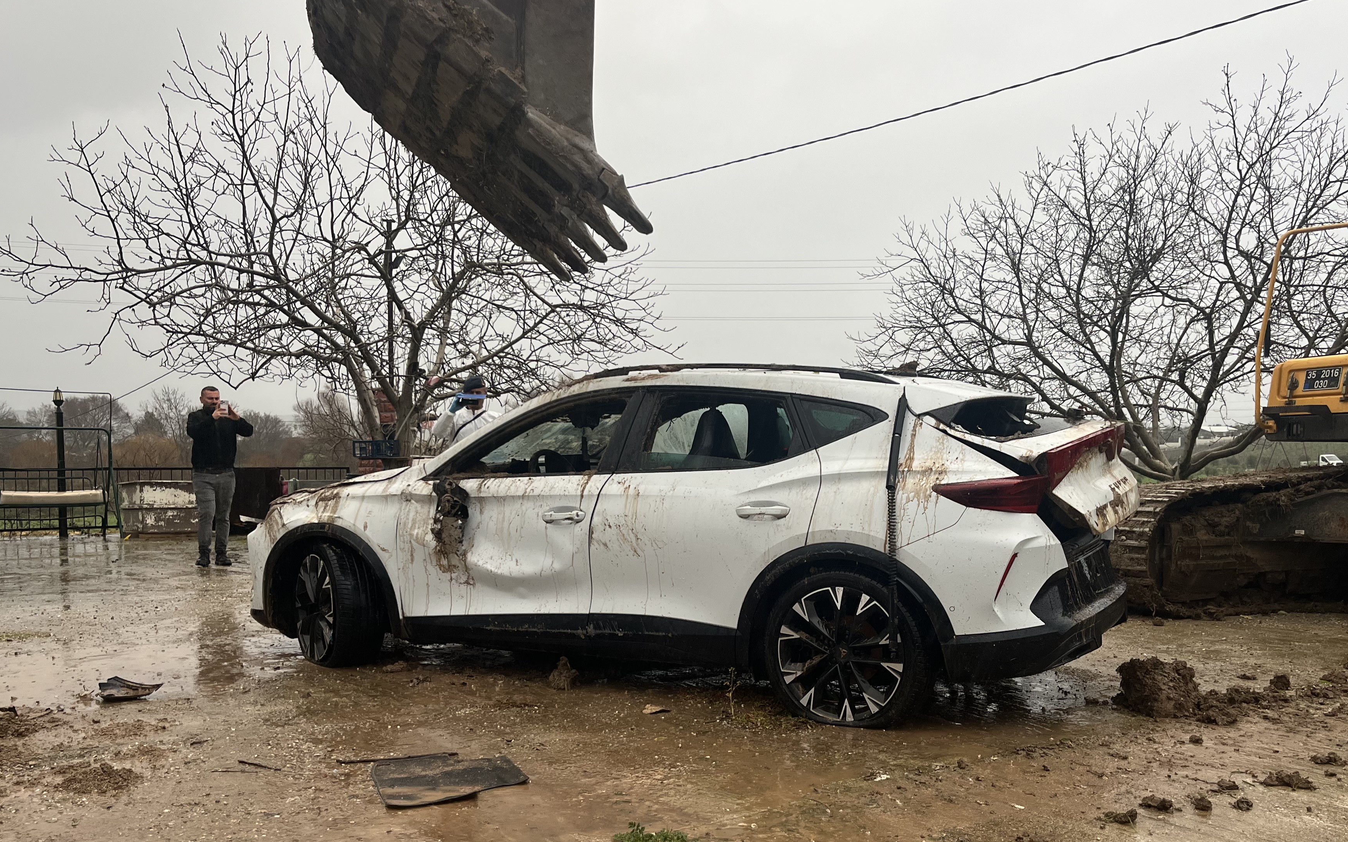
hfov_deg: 59.5
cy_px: 502
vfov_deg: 39.3
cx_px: 742
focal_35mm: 32
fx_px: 1176
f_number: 1.6
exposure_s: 1/121
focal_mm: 5.1
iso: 80
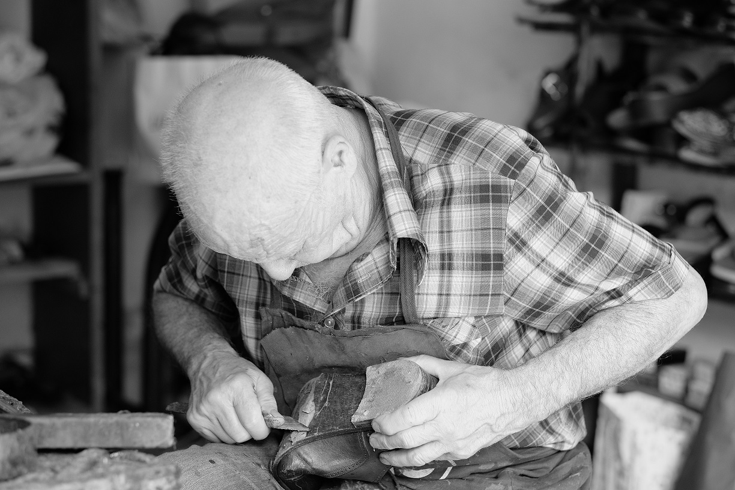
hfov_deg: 24.2
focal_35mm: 84
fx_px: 1715
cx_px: 368
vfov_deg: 16.3
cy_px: 245
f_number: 2.5
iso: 400
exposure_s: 1/125
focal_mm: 56
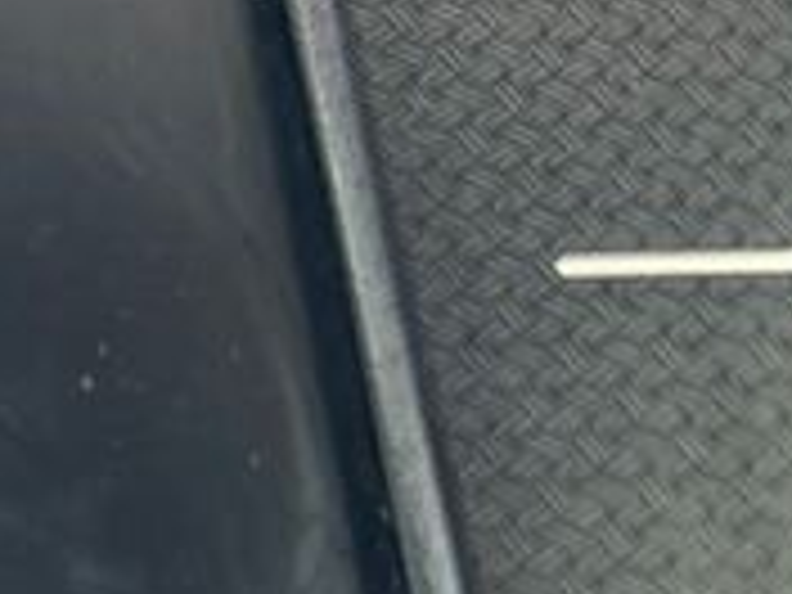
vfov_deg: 9.8
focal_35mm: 151
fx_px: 3455
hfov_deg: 10.2
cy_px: 333
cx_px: -1449
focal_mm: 5.7
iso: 125
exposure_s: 1/112
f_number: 1.5
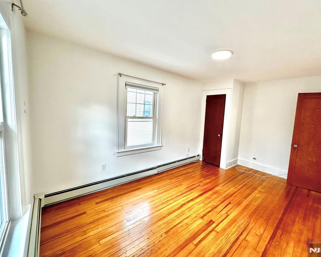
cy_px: 126
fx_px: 142
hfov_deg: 96.8
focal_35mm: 15
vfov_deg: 84.0
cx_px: 167
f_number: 2.2
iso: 160
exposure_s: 1/120
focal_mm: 2.22
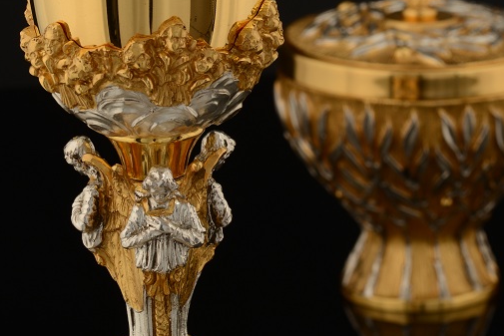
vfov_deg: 6.6
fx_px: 2913
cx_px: 400
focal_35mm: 208
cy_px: 58
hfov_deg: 9.9
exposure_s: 1/125
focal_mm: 105
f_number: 18
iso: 100
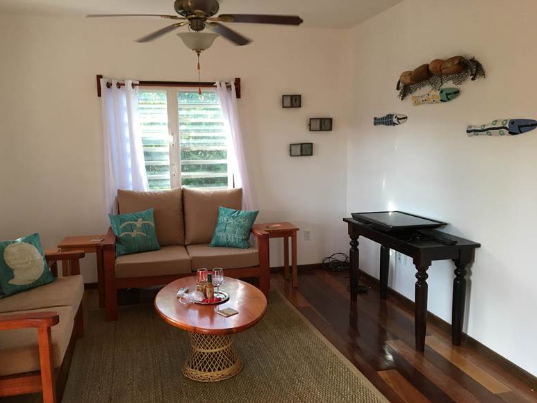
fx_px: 465
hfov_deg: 59.9
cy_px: 207
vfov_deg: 46.8
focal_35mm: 30
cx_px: 260
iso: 40
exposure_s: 1/30
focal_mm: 4.15
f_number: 2.2
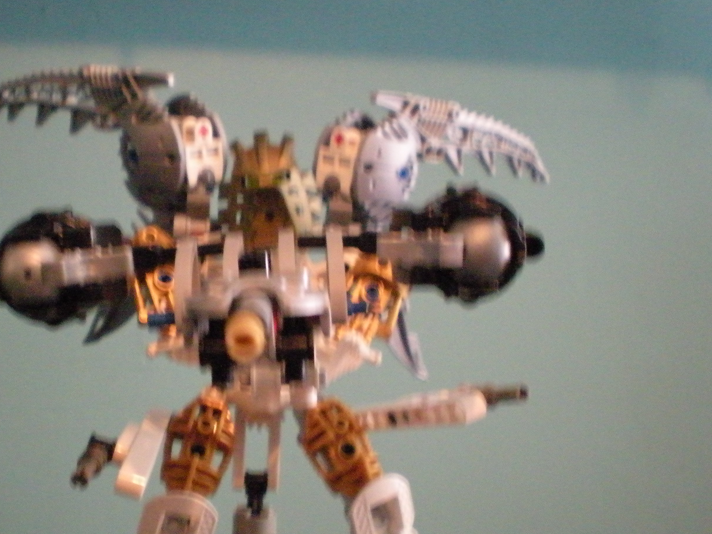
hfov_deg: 37.4
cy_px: 341
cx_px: 296
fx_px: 1049
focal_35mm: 51
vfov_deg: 28.4
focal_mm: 6.3
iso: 800
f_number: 3.1
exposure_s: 1/7.3
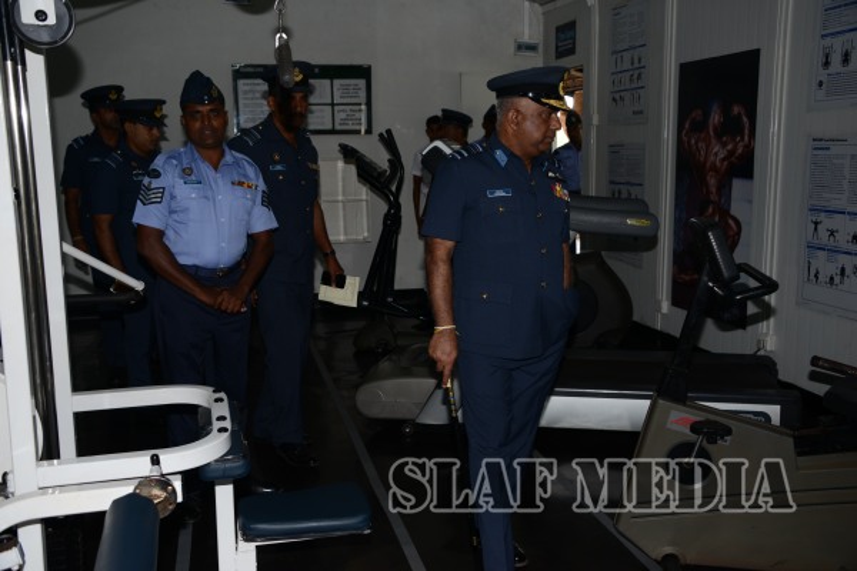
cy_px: 286
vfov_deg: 36.9
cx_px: 428
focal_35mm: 36
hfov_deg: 53.1
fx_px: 857
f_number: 5.6
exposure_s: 1/80
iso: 250
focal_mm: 36
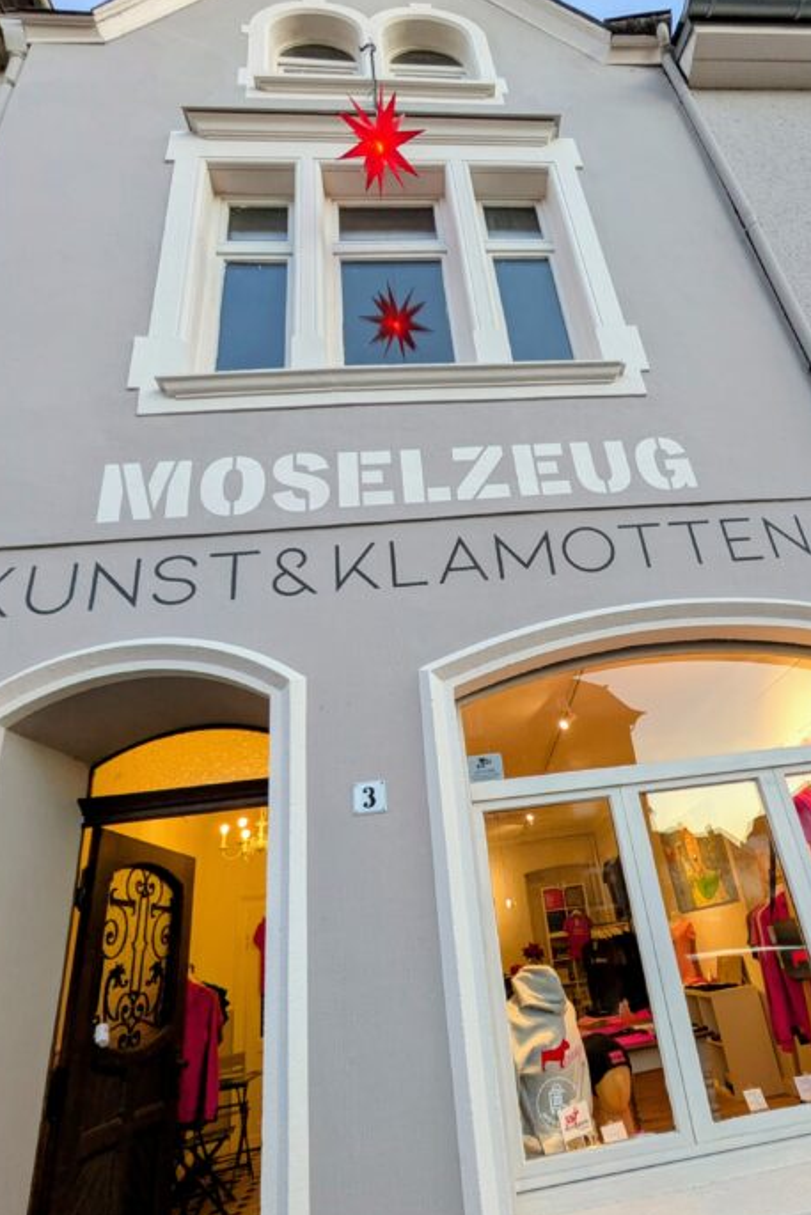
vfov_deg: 92.9
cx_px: 509
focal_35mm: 17
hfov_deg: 69.3
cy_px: 670
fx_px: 574
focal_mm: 1.83
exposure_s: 1/50
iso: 93
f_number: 2.2
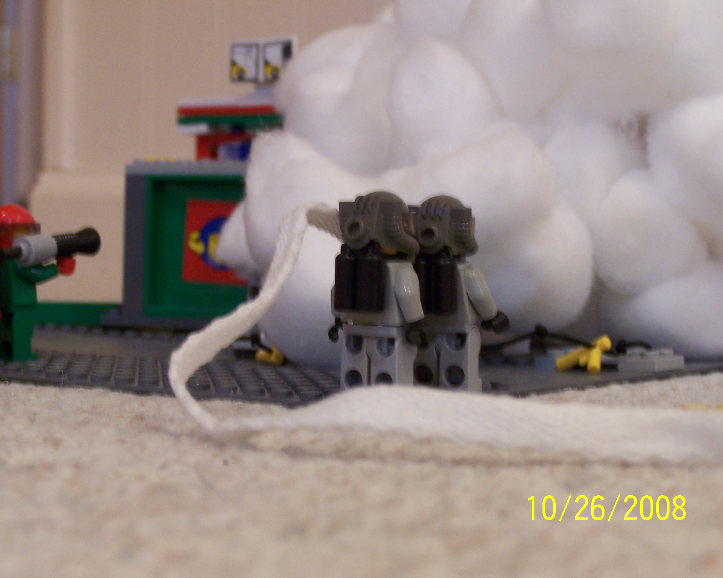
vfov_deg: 19.4
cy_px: 288
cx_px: 341
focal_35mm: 79
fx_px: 1690
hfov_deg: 24.1
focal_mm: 12.4
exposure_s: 1/8
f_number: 3.2
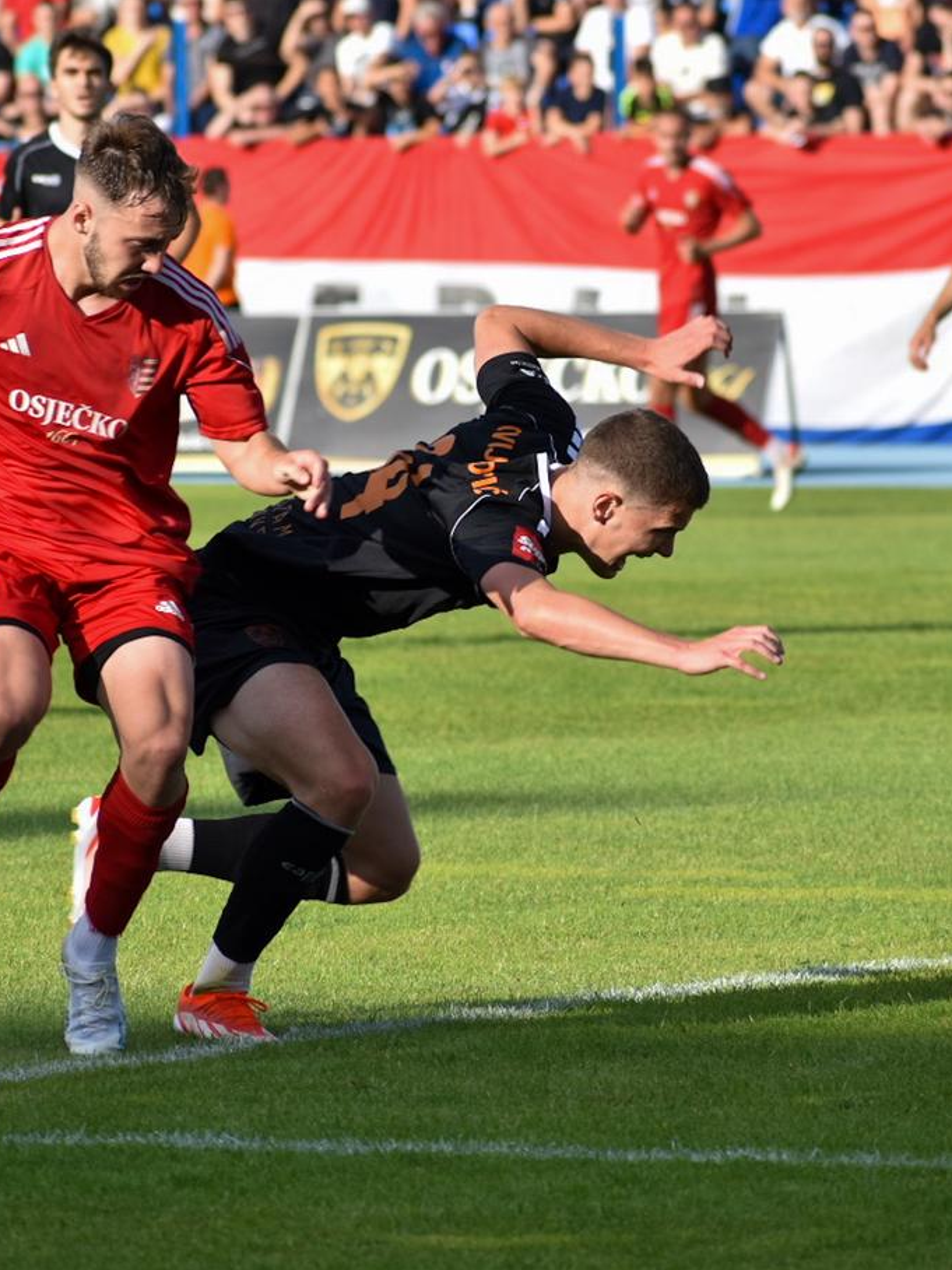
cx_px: 432
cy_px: 542
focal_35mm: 432
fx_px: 15841
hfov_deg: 3.4
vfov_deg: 4.6
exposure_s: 1/800
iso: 160
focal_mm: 170
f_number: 5
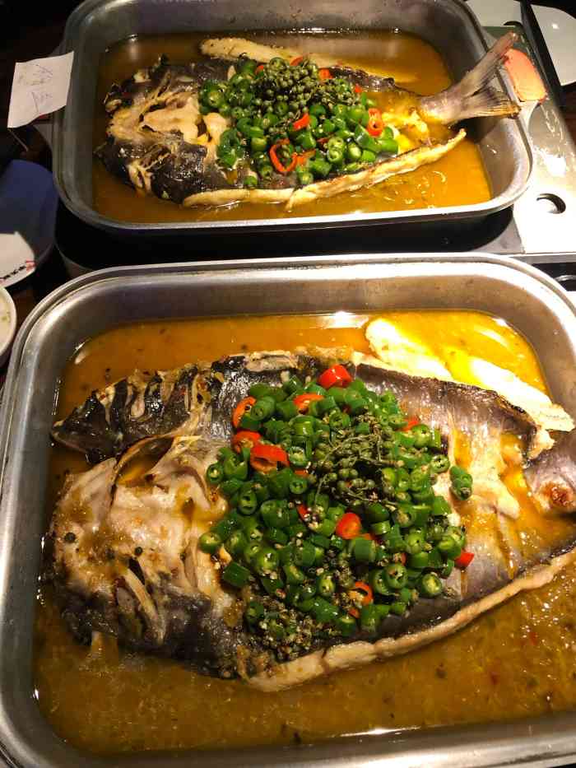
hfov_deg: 49.8
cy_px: 384
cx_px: 288
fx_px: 621
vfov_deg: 63.4
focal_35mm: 28
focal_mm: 4
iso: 64
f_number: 1.8
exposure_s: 1/15
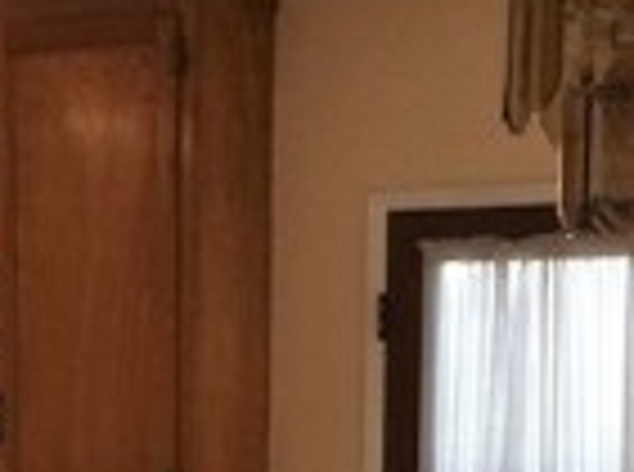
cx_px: 441
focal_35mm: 132
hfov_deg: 14.9
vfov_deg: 10.4
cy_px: 899
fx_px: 2411
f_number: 2.2
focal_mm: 4.15
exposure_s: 1/30
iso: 80
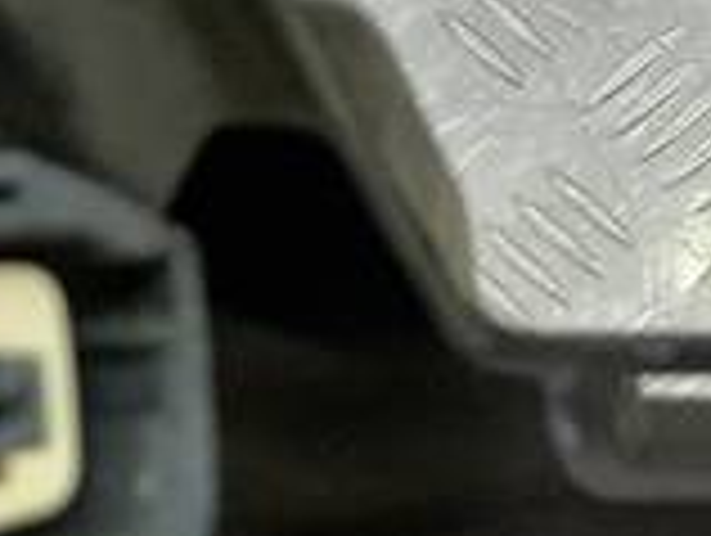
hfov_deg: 11.2
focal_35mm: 162
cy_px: 171
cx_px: 1364
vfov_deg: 9.2
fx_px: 3332
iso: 80
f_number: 1.8
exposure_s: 1/50
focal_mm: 4.6
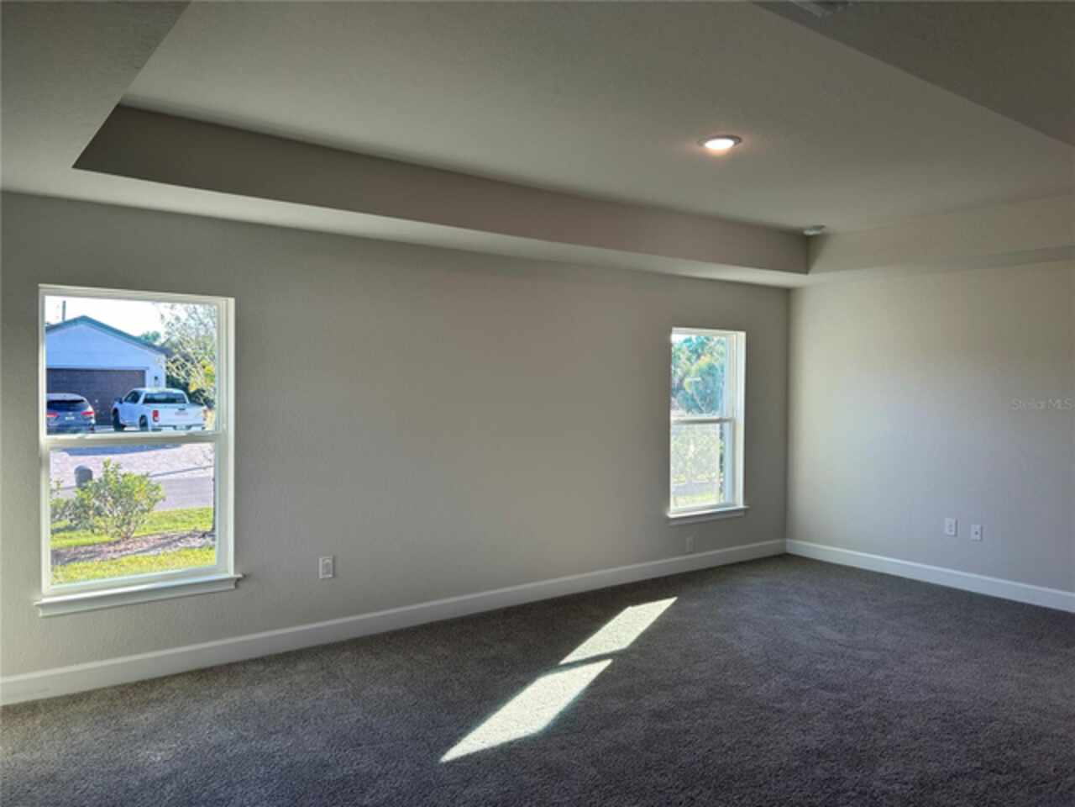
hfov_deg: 67.3
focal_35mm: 26
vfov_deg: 53.1
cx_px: 538
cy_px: 404
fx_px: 807
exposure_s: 1/211
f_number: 1.5
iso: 40
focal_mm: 5.7
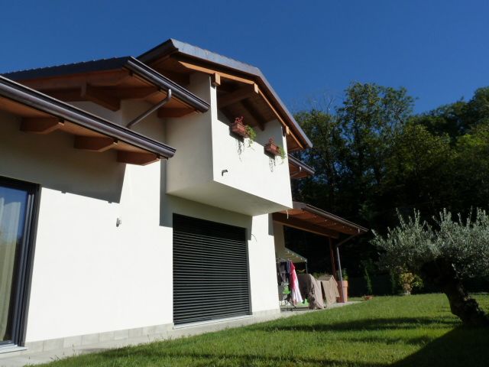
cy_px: 184
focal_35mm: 25
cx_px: 244
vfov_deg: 54.9
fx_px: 353
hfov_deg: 69.4
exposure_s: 1/400
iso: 125
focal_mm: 4.1
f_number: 5.6
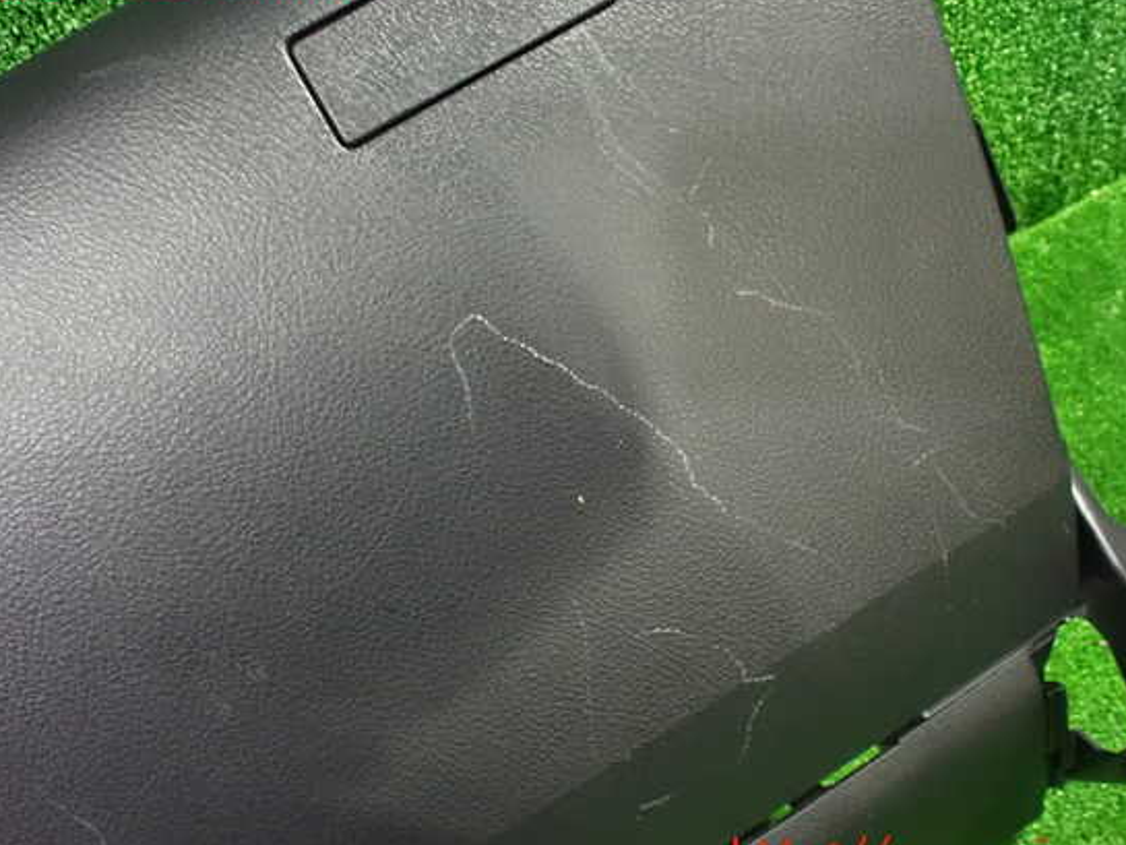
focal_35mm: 33
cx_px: 578
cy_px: 419
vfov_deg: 43.0
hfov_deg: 55.3
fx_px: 1074
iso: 1600
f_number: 2.3
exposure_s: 1/25
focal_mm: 5.4
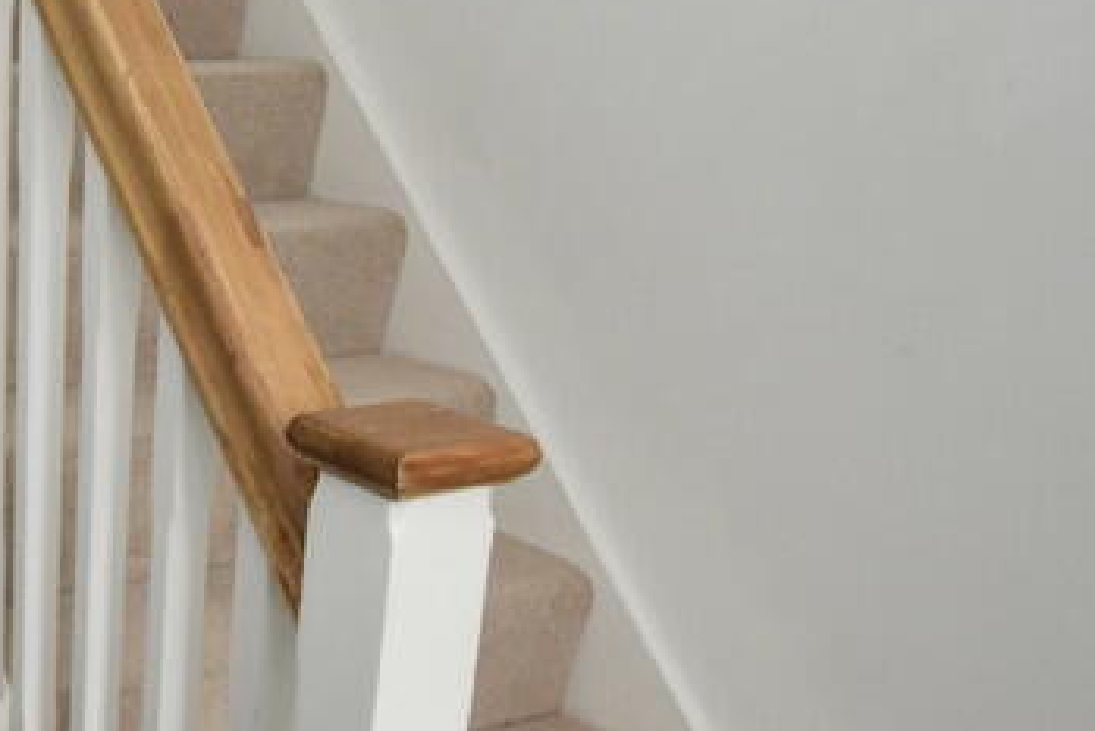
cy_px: 450
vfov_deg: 30.4
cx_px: -47
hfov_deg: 38.5
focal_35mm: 44
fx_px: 1339
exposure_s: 1/60
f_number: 3.5
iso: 1600
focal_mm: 10
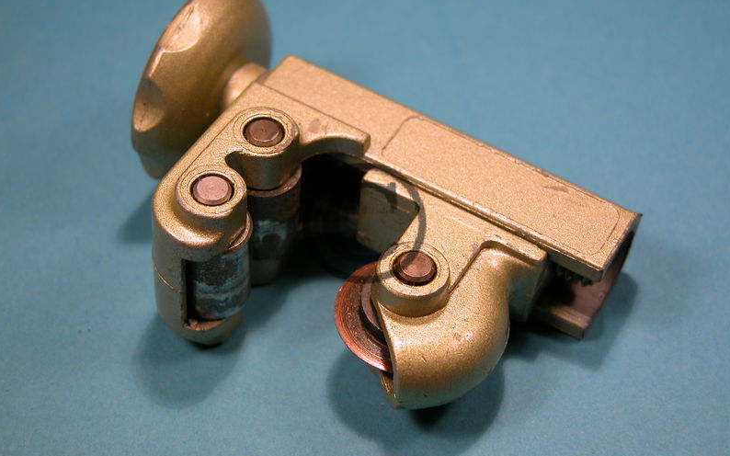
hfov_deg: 26.2
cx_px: 364
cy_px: 223
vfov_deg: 16.5
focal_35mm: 79
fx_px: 1571
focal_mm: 18.8
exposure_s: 1/66.2
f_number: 3.3
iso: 100
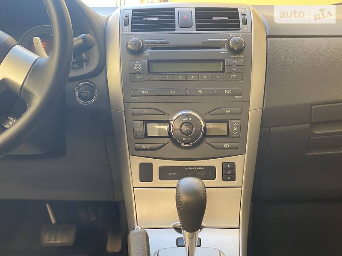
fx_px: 514
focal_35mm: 52
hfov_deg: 36.8
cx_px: 171
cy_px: 128
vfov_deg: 28.0
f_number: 2
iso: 125
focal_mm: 6
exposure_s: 1/122
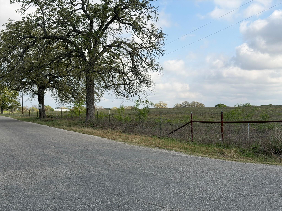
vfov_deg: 30.3
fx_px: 391
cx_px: 141
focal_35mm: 48
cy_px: 106
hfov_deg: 39.7
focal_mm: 6.76
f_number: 1.78
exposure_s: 1/4878
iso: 80
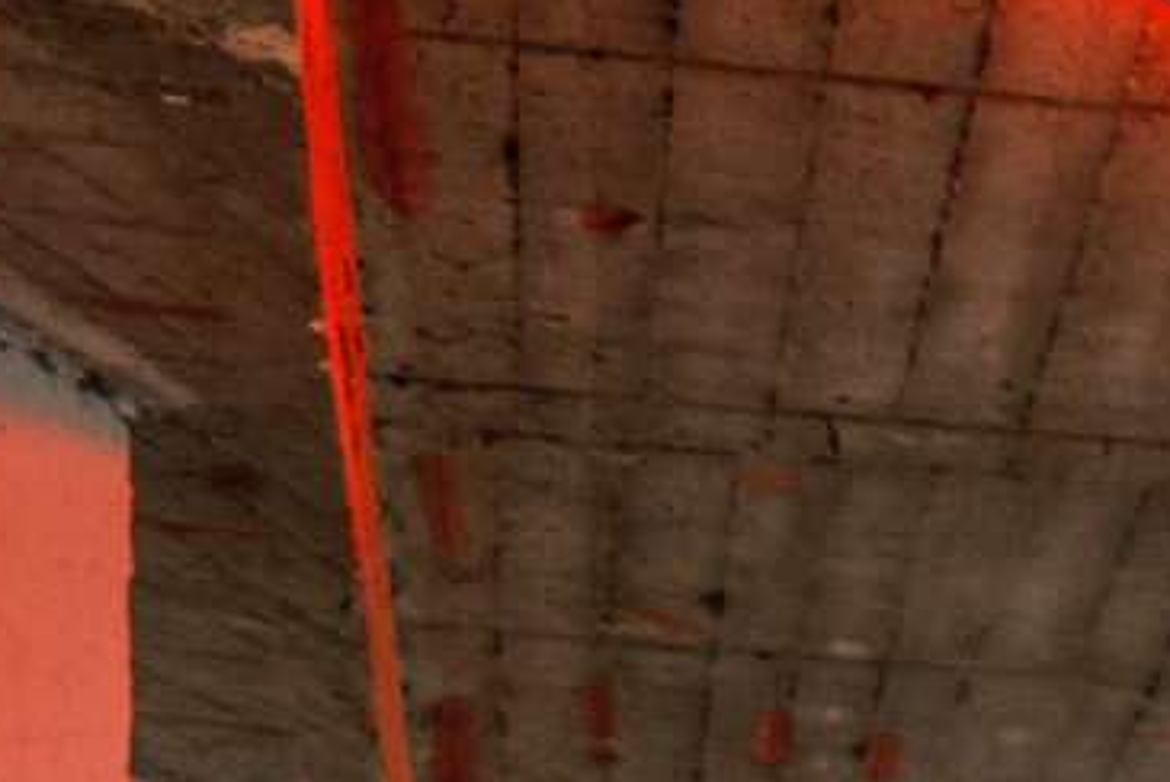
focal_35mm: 197
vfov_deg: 6.5
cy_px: 2130
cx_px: 3007
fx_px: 6407
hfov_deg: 9.1
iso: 640
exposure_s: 1/30
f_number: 4
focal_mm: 24
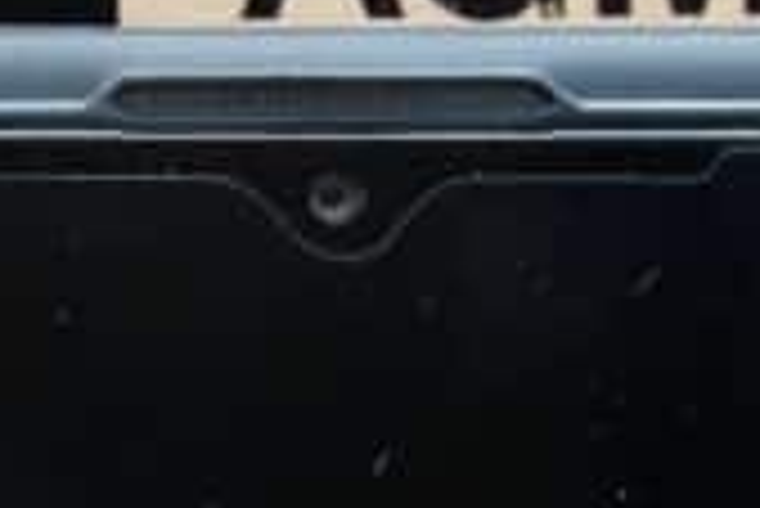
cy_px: 198
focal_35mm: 208
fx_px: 4395
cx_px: 495
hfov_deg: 9.9
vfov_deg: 6.6
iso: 4000
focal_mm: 90
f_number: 9
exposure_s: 1/100
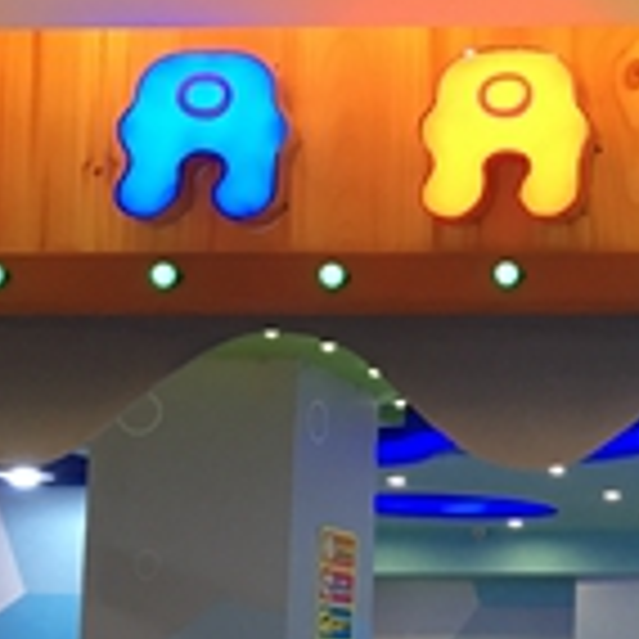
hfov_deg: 16.9
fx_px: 1880
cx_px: 1048
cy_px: 583
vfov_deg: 18.9
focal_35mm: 90
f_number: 2.2
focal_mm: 4.15
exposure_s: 1/17
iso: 40
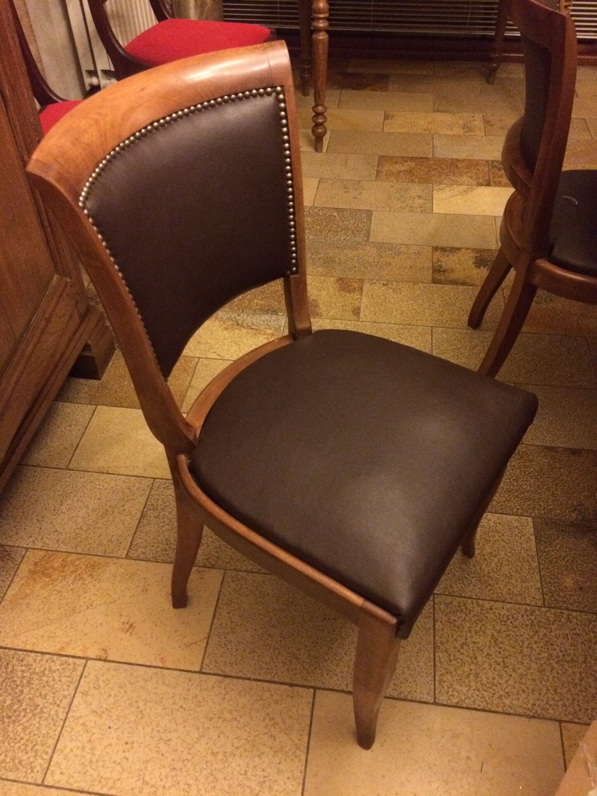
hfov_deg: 48.2
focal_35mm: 29
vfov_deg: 61.7
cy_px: 398
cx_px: 298
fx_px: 667
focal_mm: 4.15
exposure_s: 1/17
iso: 500
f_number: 2.2
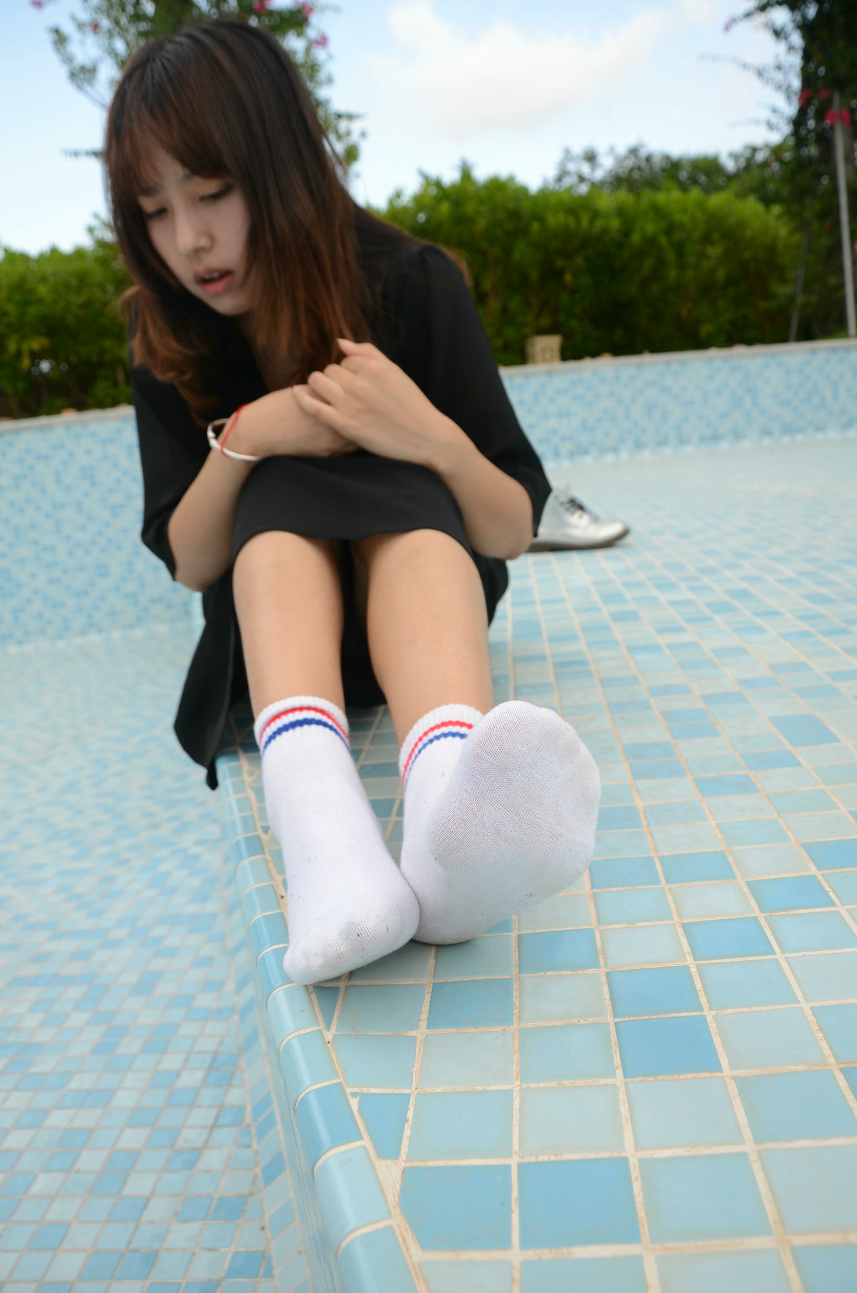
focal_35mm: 27
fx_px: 968
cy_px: 646
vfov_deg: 67.5
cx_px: 428
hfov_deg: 47.7
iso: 200
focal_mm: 18
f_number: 4.5
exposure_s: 1/200
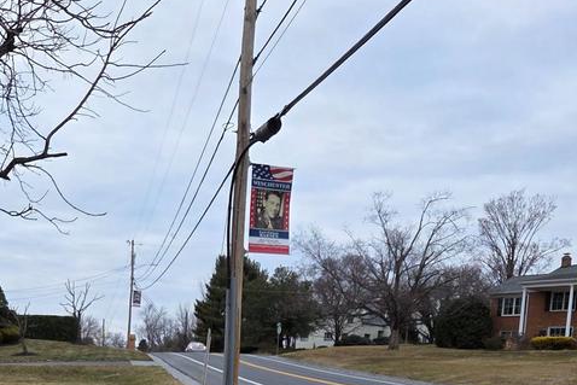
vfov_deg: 22.1
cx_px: 256
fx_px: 866
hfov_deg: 36.8
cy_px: 525
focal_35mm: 54
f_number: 1.8
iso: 40
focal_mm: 5.4
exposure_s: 1/180
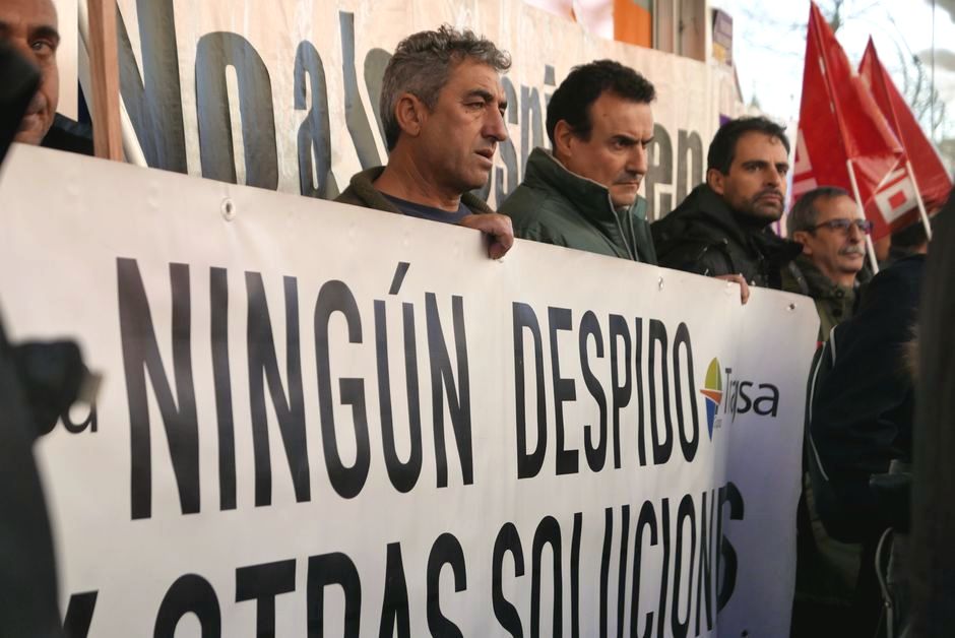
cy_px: 319
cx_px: 478
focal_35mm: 72
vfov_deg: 19.0
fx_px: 1911
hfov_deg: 28.1
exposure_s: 1/640
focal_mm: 32.6
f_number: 2.8
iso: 200
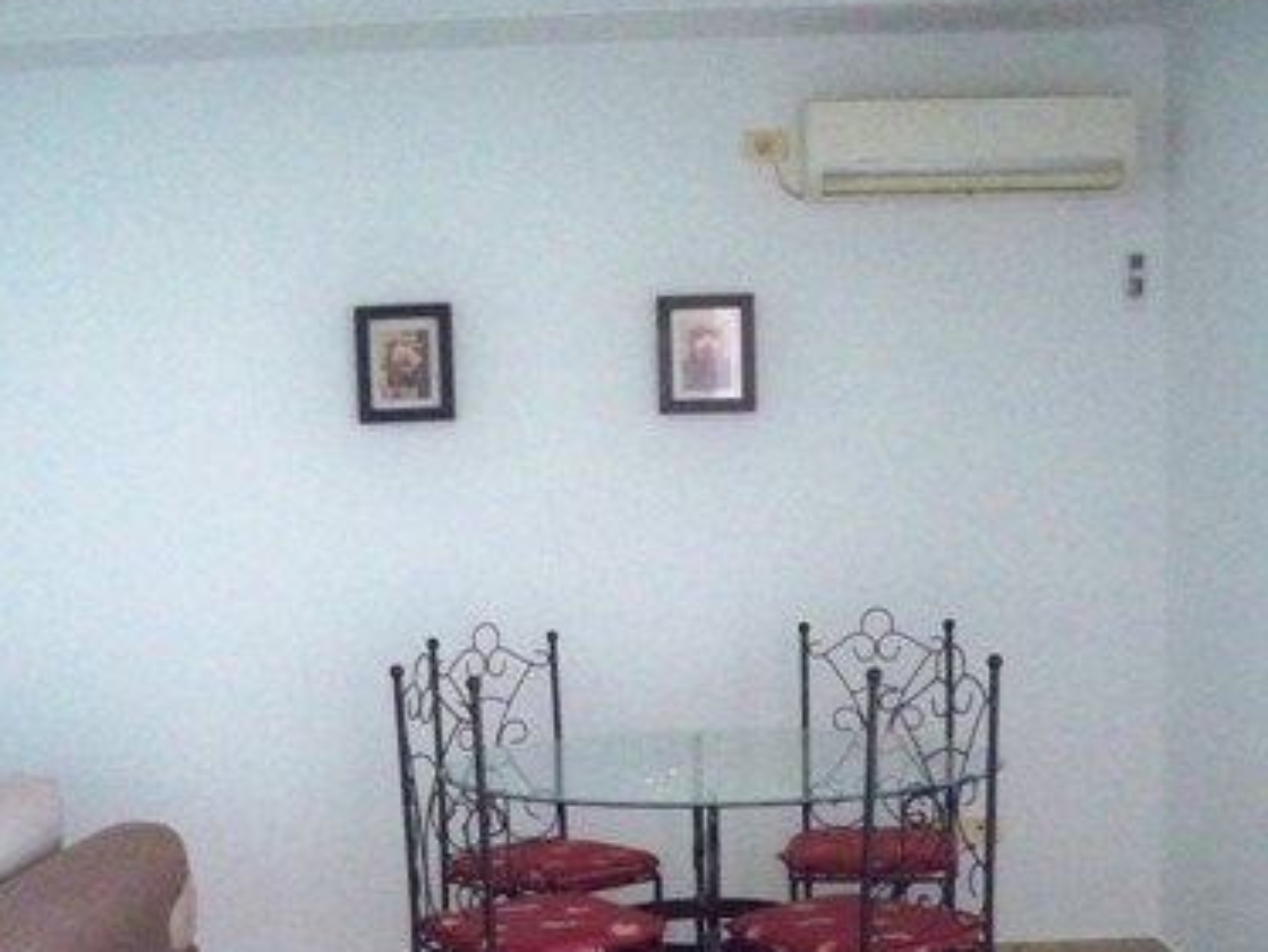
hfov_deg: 38.2
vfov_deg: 28.3
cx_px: 592
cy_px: 801
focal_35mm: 50
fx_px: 1832
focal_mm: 6.3
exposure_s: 1/60
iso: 1600
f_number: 3.1
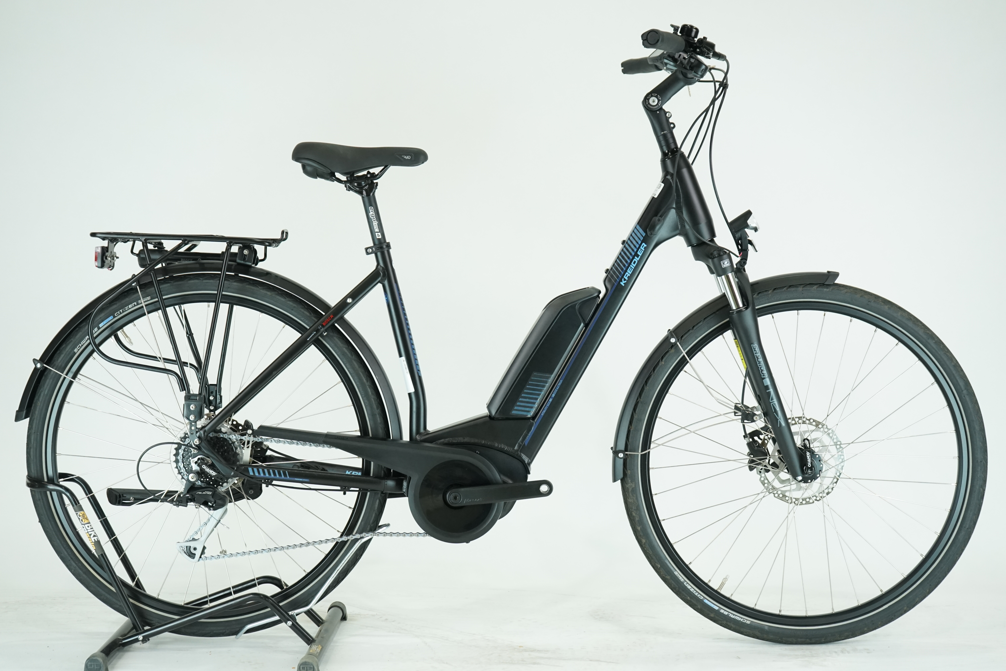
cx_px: 503
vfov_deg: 23.4
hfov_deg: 34.5
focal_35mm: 58
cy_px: 336
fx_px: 1621
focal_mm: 58
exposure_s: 1/200
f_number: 5.6
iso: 1600
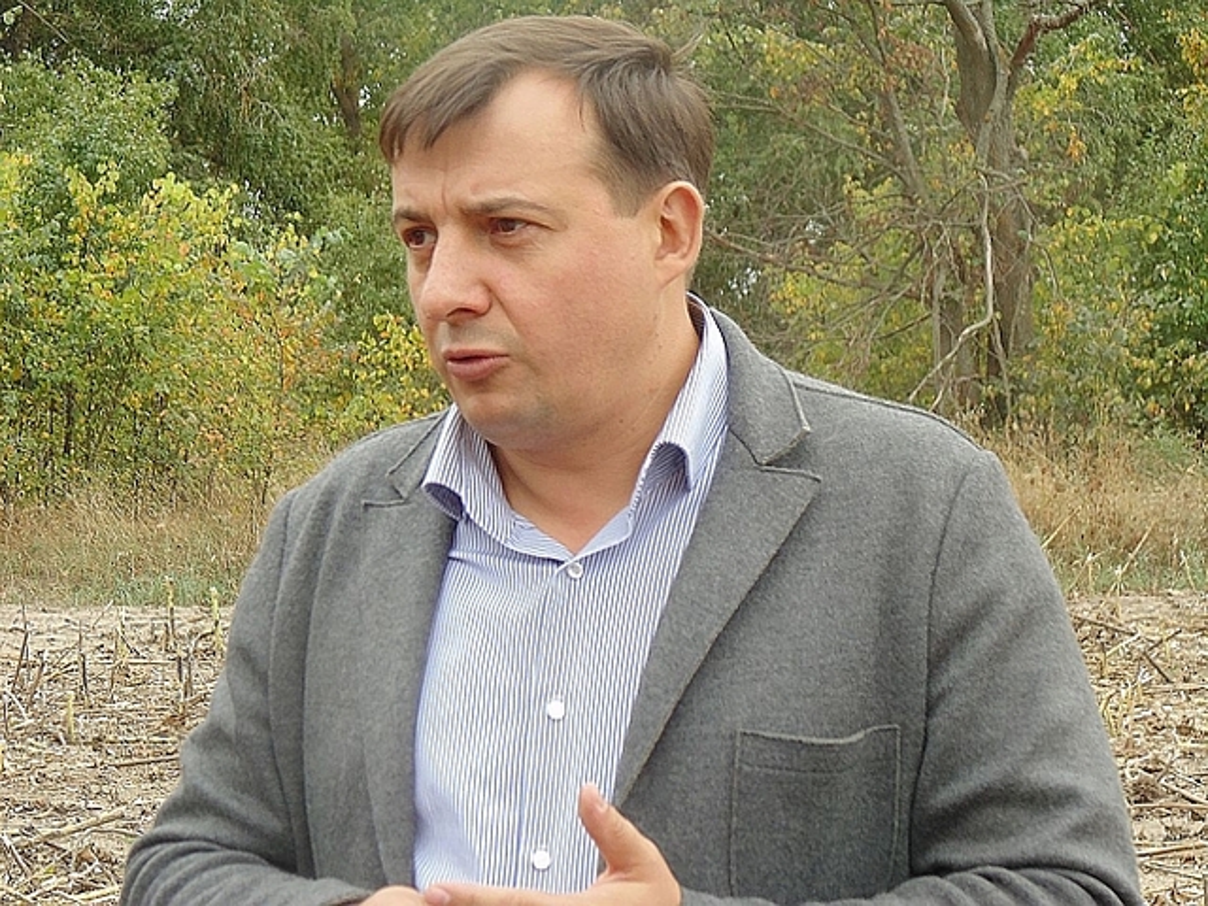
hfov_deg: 18.5
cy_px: 453
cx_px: 604
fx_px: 3699
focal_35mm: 106
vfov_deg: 14.0
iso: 80
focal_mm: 19
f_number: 4.5
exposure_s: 1/100
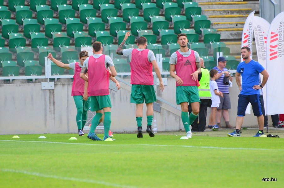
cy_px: 94
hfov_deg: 4.6
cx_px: 142
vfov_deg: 3.0
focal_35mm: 450
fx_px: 3542
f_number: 5.6
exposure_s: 1/400
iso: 1000
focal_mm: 300
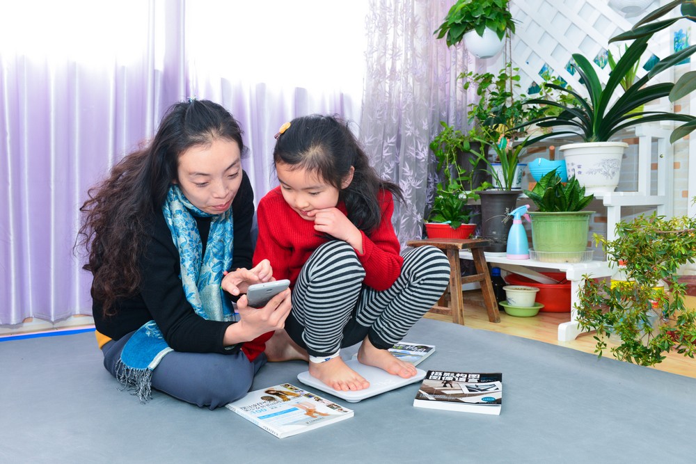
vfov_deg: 45.0
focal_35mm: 29
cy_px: 232
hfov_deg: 63.7
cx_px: 348
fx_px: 561
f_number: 5.6
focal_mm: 29
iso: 800
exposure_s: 1/40
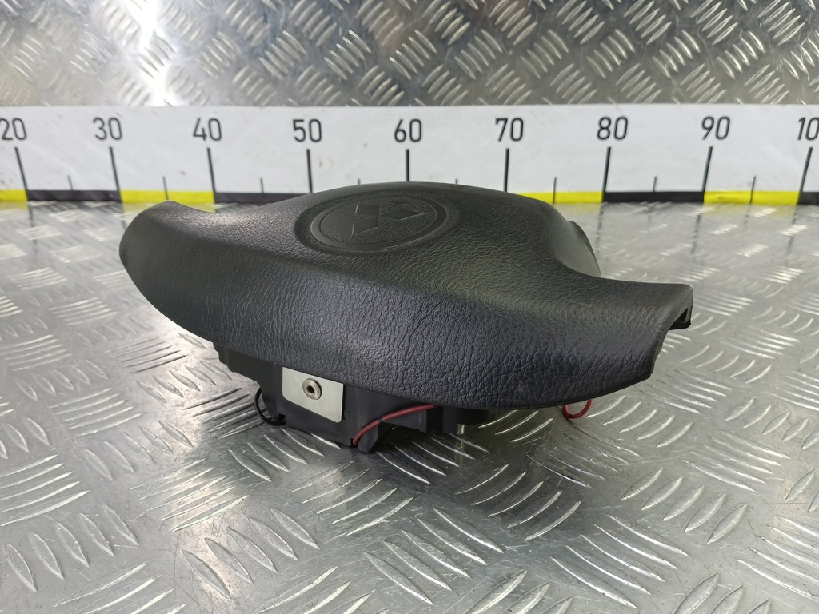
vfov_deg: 58.9
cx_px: 410
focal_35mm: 23
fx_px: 544
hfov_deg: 73.9
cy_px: 307
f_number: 1.6
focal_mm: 4.11
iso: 163
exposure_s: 1/50
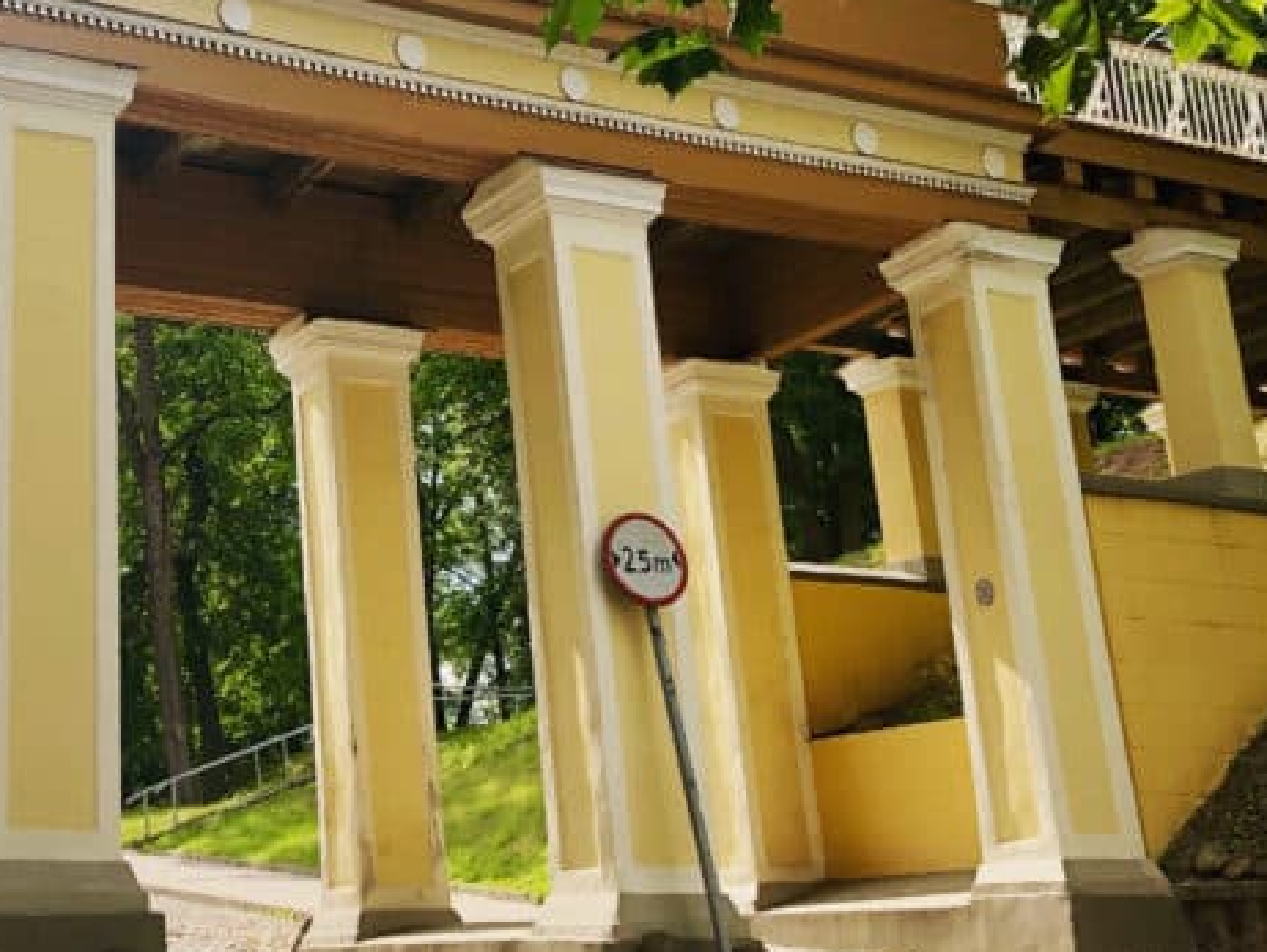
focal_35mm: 62
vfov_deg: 23.3
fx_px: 2270
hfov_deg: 29.8
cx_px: 115
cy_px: 176
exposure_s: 1/1171
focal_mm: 3.99
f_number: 1.8
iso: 20
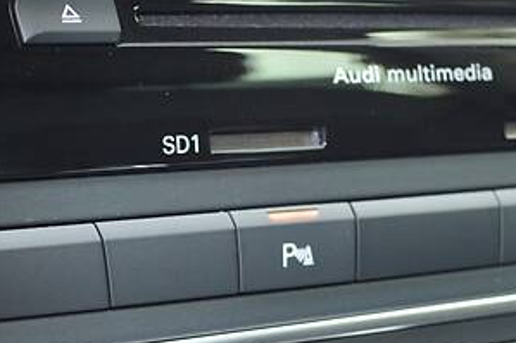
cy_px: 329
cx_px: 242
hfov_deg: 17.6
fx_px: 1667
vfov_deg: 11.7
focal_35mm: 116
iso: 720
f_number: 4.5
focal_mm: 29
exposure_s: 1/60
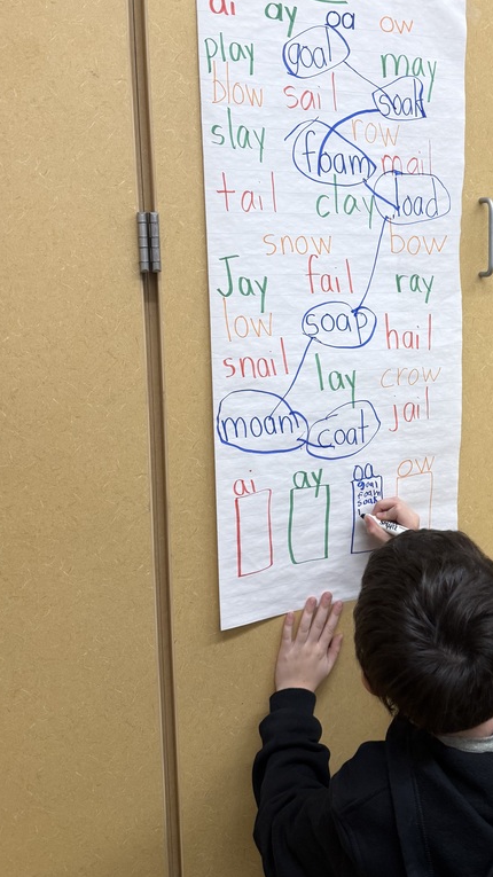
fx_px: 814
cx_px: 370
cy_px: 330
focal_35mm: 35
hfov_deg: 33.0
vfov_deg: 56.0
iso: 200
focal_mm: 6.76
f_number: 1.78
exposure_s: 1/120
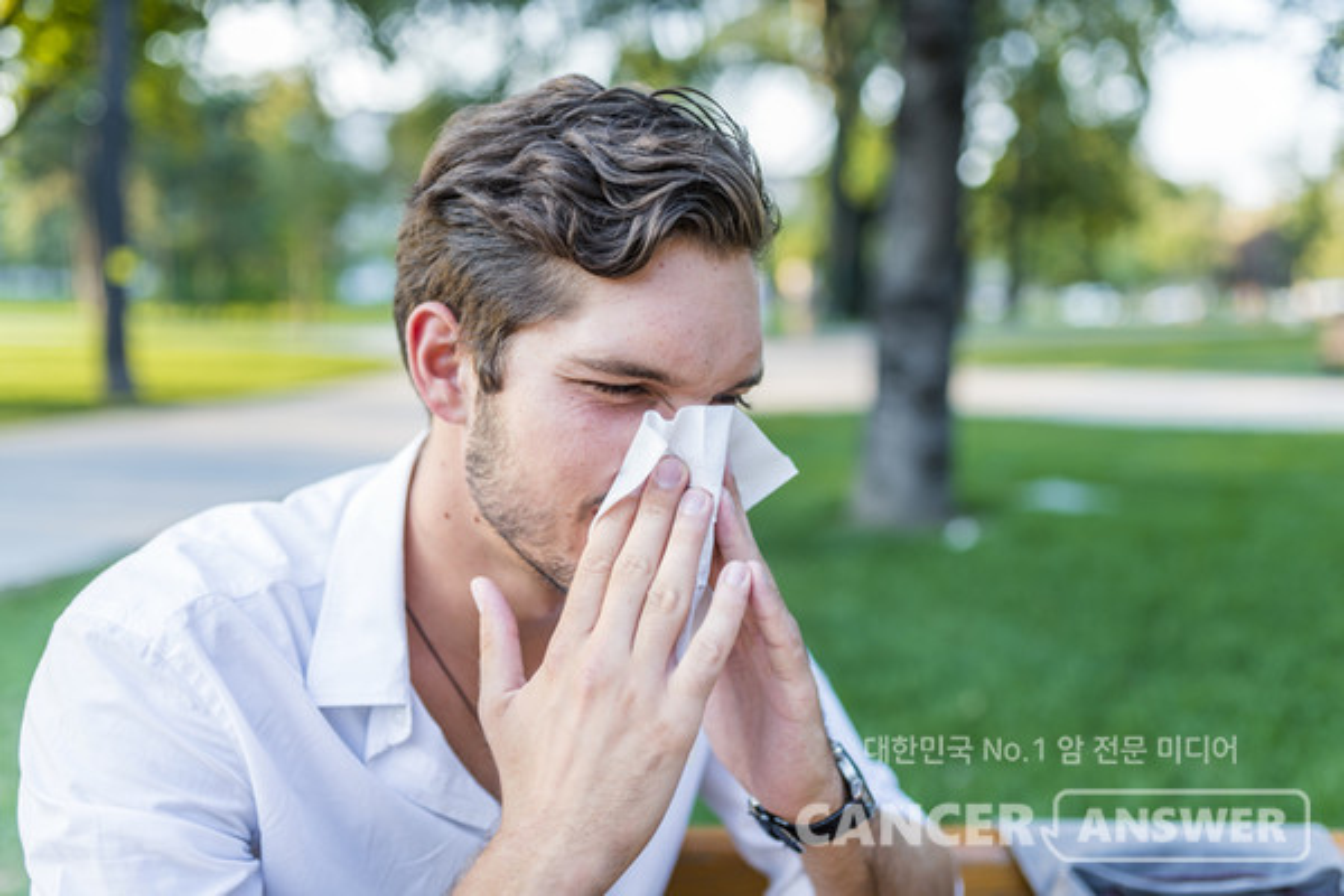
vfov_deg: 37.9
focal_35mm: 35
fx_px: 1307
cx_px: 672
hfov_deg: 54.4
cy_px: 448
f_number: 2
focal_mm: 35
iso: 100
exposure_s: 1/320
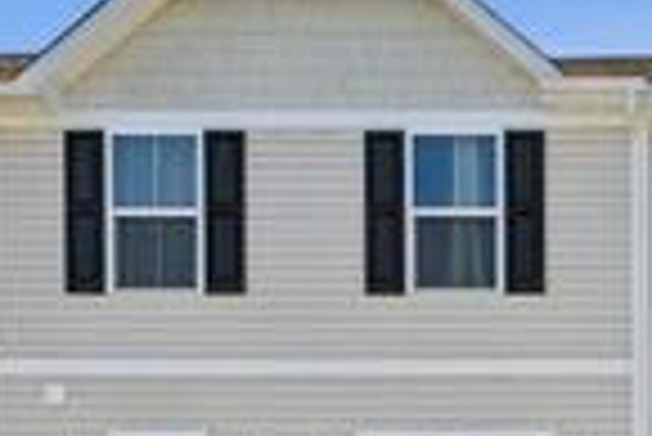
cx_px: 1003
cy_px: 627
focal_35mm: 88
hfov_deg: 19.8
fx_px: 1590
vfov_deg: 14.7
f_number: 11
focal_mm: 25.5
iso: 400
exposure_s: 1/500
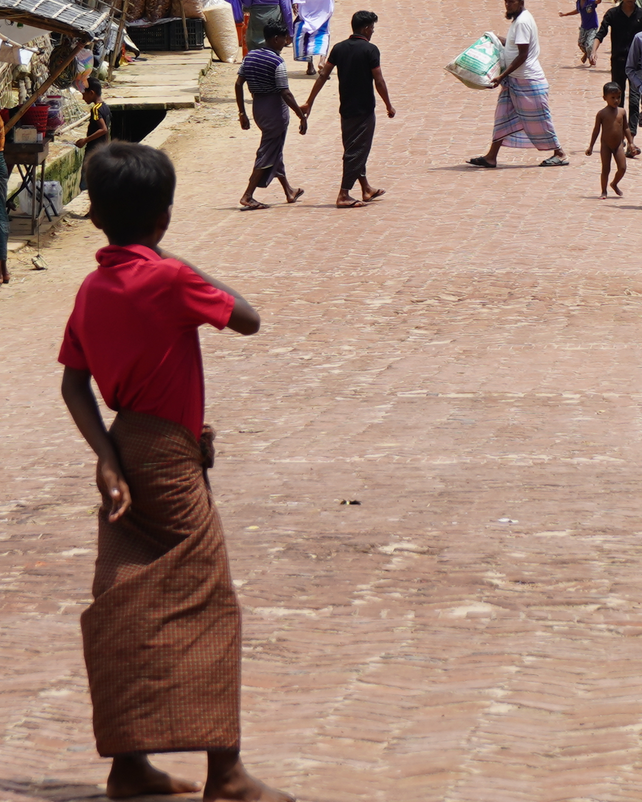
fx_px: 6035
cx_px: 565
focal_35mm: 254
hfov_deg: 6.1
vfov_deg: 7.6
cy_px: -28
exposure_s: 1/160
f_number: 11
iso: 100
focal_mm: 70
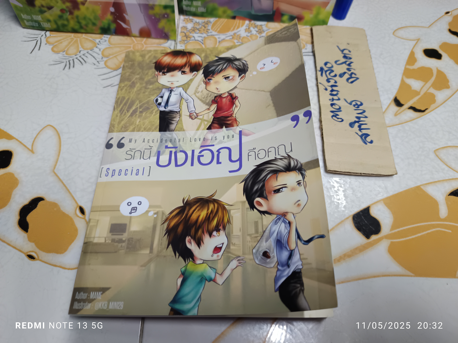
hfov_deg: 71.6
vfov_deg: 56.8
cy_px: 172
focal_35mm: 24
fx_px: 318
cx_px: 229
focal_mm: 5.31
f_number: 1.7
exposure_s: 1/33.3
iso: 1006
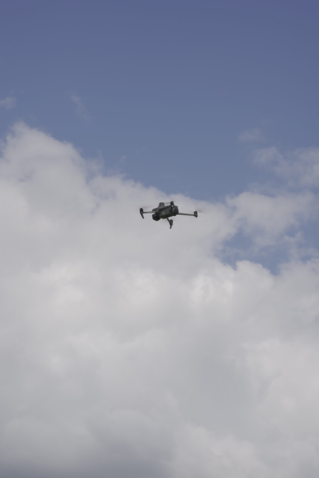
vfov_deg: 19.5
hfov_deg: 13.0
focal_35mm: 105
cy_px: 239
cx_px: 160
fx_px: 1395
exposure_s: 1/200
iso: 100
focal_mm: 105
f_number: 10
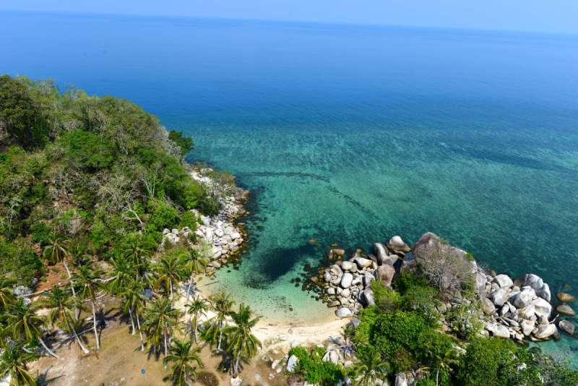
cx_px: 289
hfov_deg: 78.6
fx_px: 353
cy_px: 193
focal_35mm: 22
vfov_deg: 57.3
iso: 100
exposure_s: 1/250
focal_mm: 22
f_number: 8
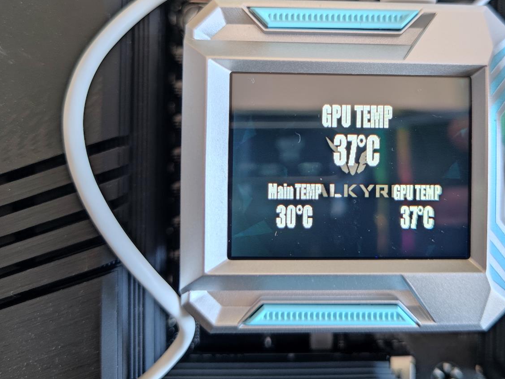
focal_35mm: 32
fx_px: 467
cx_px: 315
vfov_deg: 43.7
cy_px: 136
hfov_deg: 56.2
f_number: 1.85
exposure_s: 1/21
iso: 400
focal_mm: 6.78
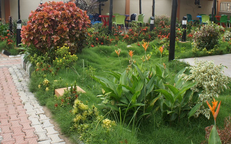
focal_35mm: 42
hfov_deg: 47.2
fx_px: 264
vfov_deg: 30.2
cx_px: 108
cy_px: 43
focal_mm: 18
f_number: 6.3
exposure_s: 1/100
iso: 200
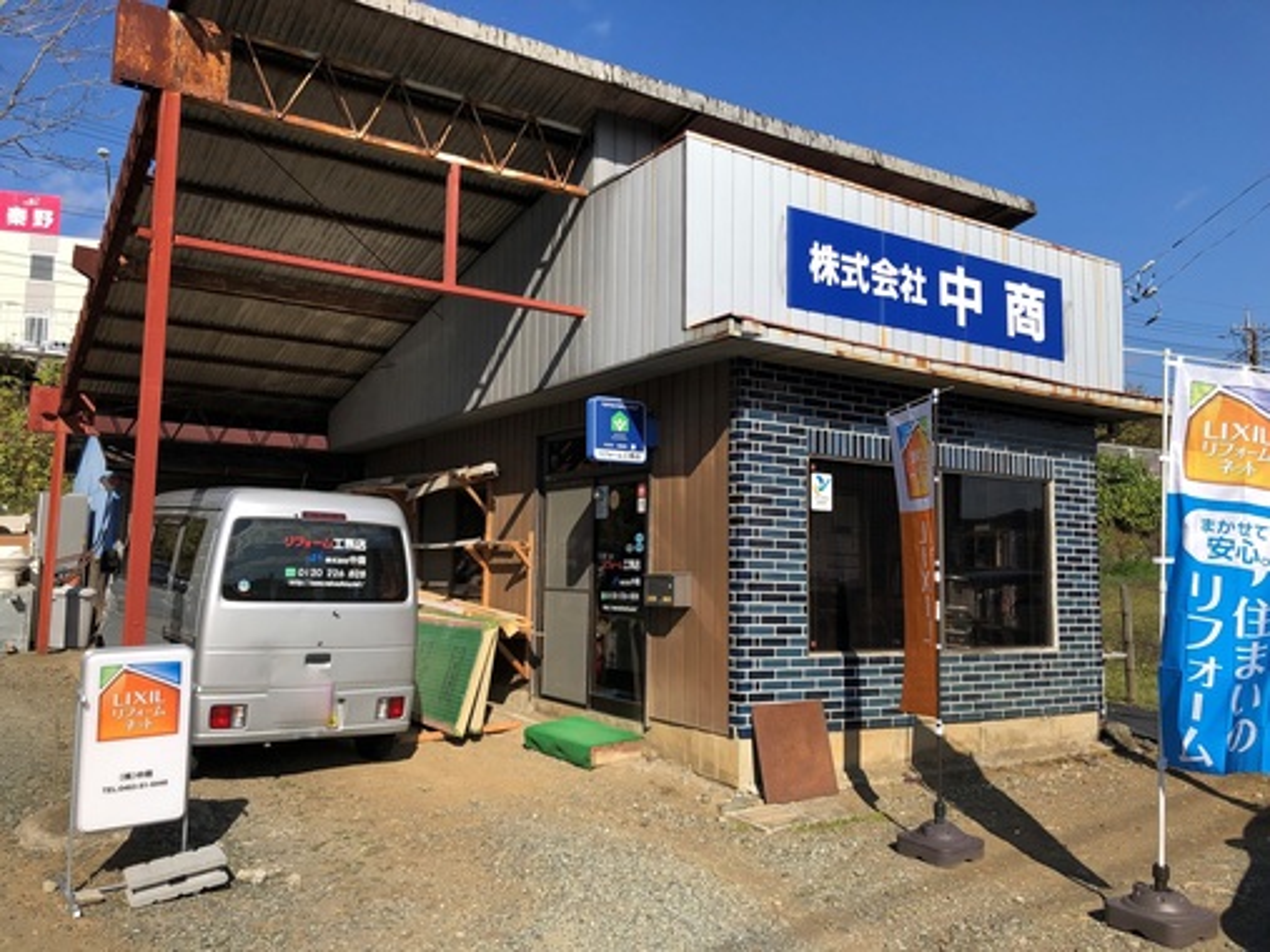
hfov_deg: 63.5
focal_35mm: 28
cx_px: 635
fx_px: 1027
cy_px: 476
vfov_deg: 49.7
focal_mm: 3.99
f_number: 1.8
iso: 20
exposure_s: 1/2088
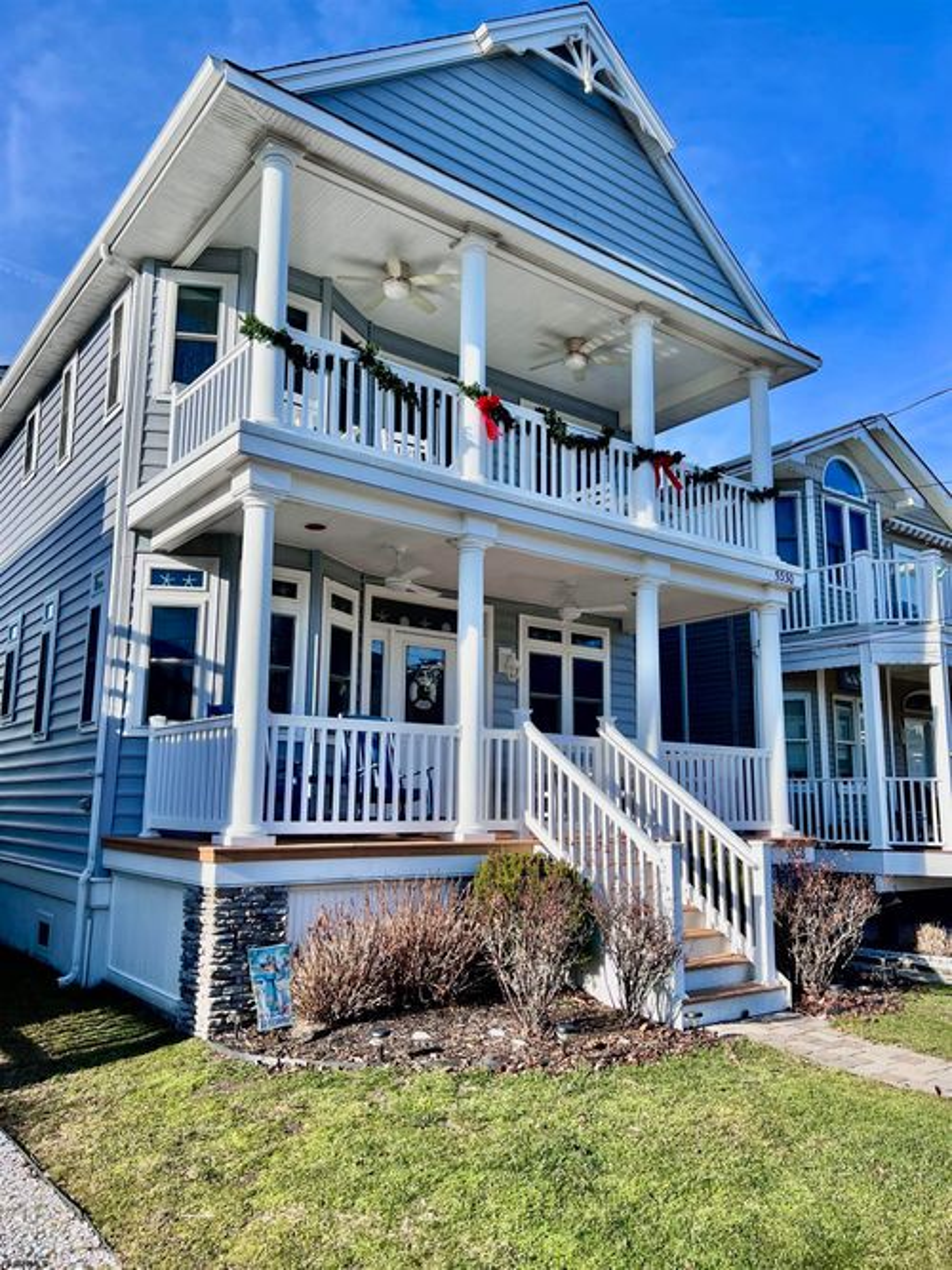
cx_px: 476
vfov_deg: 67.3
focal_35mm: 26
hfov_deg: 53.0
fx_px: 954
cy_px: 635
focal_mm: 5.7
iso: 50
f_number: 1.5
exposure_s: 1/2762
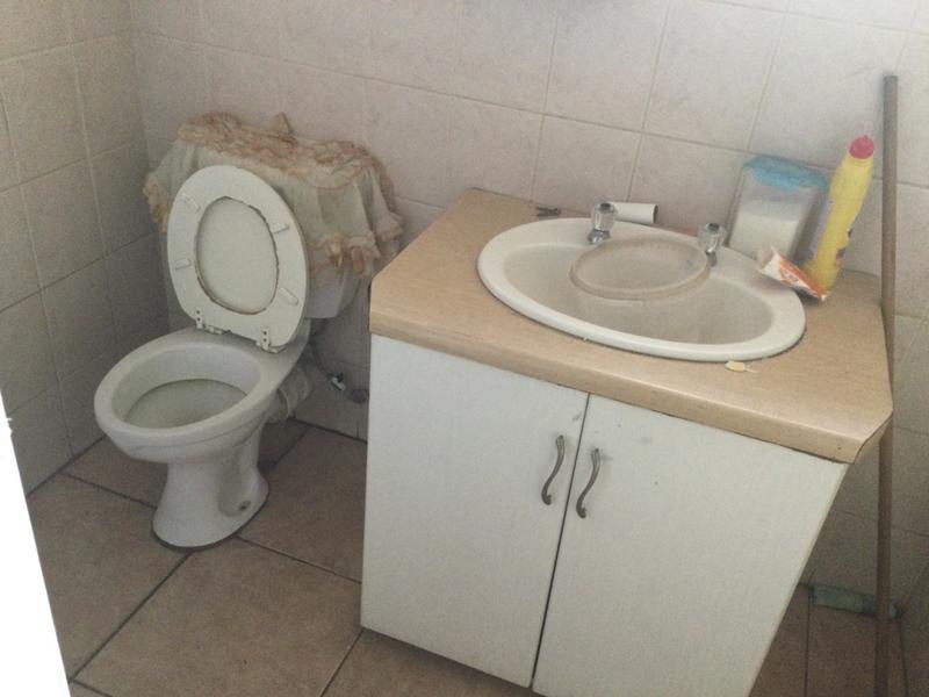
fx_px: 832
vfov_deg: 45.4
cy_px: 348
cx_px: 464
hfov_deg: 58.4
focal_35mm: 31
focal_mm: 3.3
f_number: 2.4
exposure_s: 1/25
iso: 200
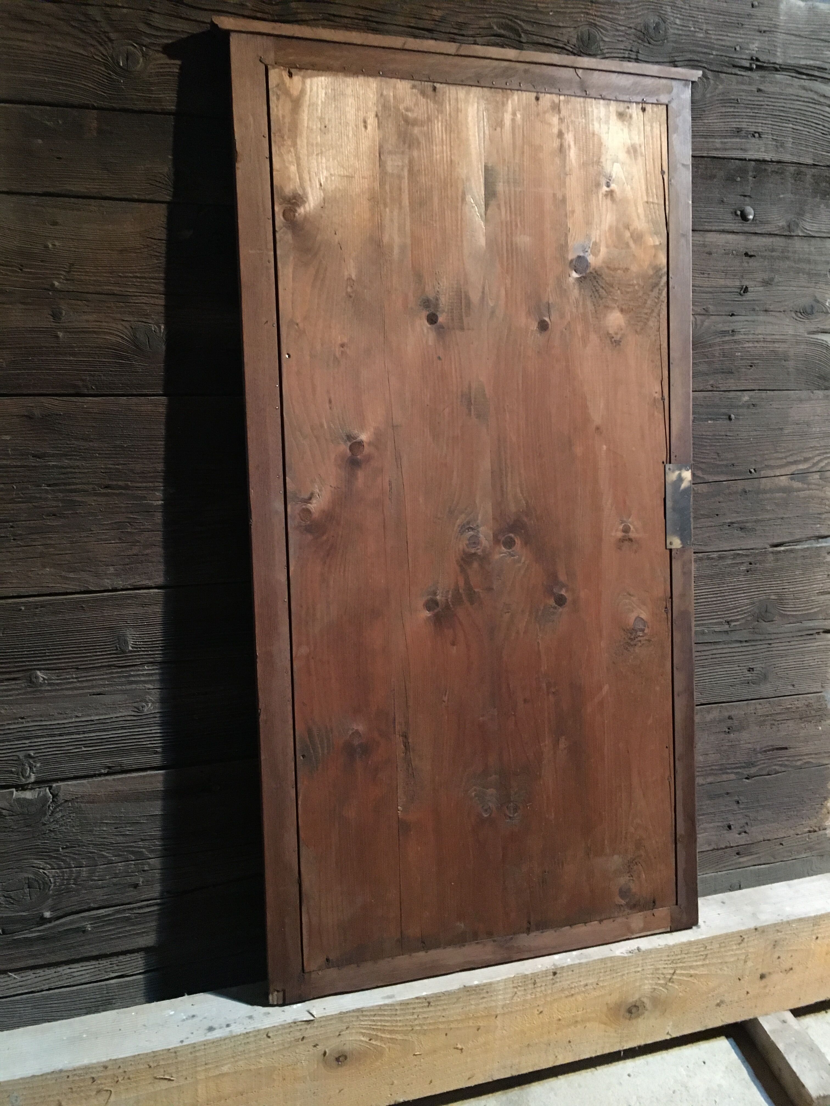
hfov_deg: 48.2
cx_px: 415
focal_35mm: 29
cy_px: 553
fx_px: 927
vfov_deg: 61.7
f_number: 2.2
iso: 400
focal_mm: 4.15
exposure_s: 1/17
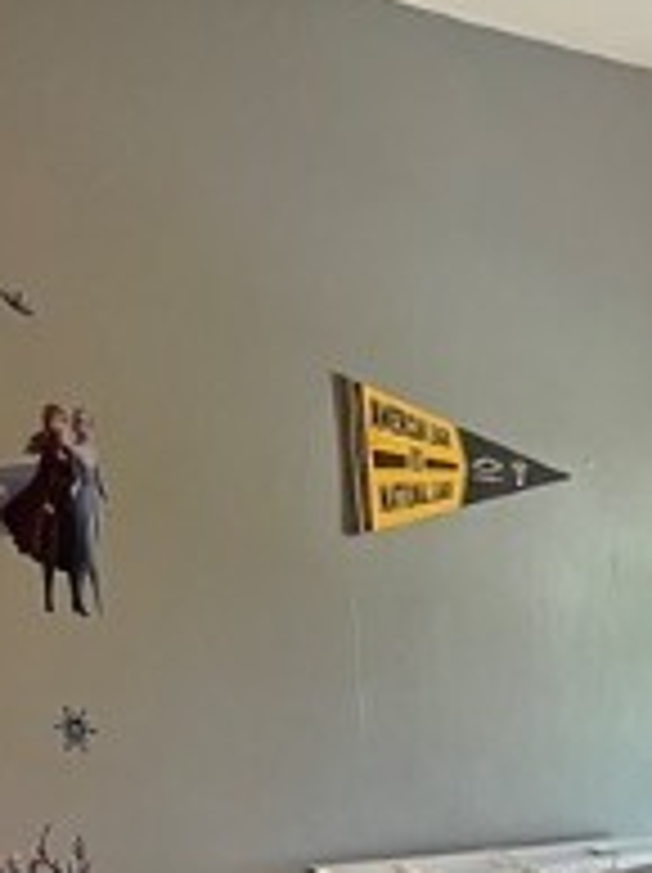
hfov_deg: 13.6
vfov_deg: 16.1
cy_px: 1570
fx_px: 2592
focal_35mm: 103
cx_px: 953
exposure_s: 1/60
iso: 125
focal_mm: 5.1
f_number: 1.6
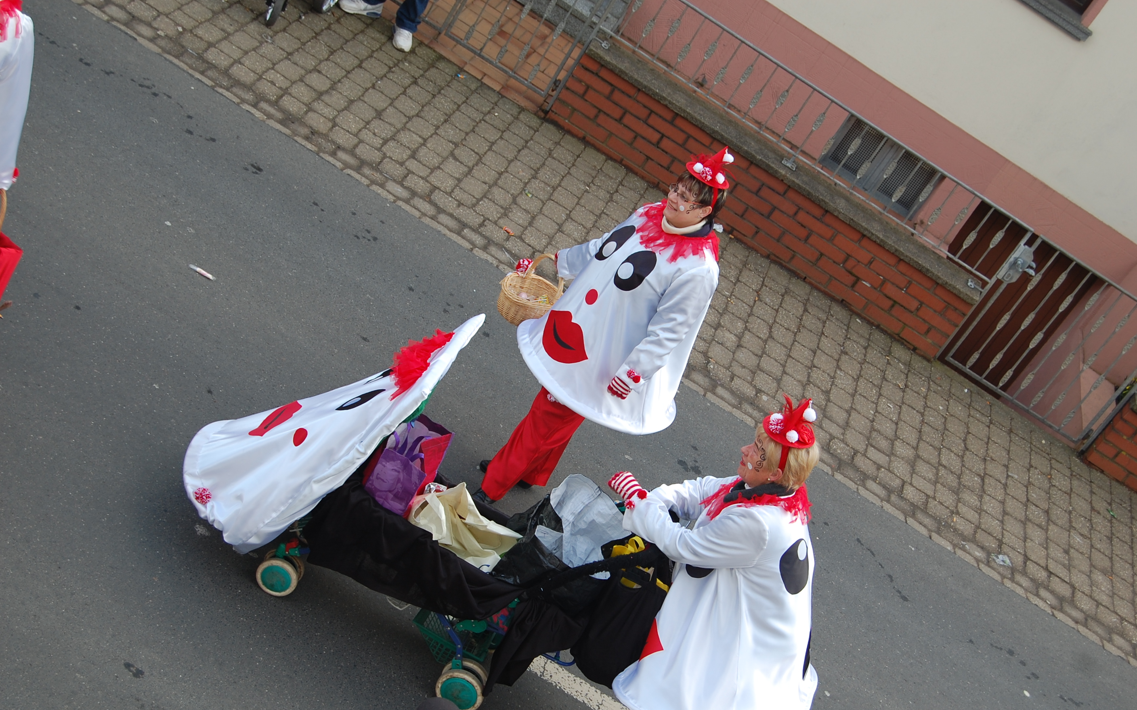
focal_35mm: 62
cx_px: 604
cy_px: 401
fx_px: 1921
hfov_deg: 33.0
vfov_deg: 20.9
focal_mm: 38
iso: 200
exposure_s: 1/160
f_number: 6.3
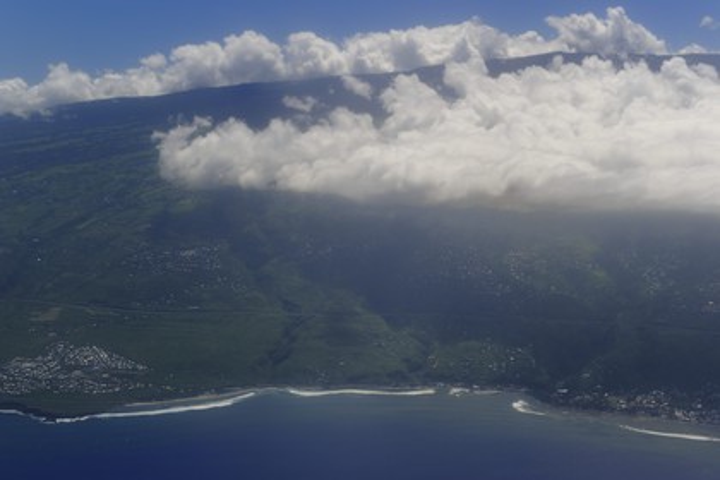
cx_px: 360
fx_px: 1120
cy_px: 240
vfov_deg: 24.2
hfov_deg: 35.6
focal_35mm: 56
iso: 200
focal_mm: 56
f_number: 8
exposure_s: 1/800
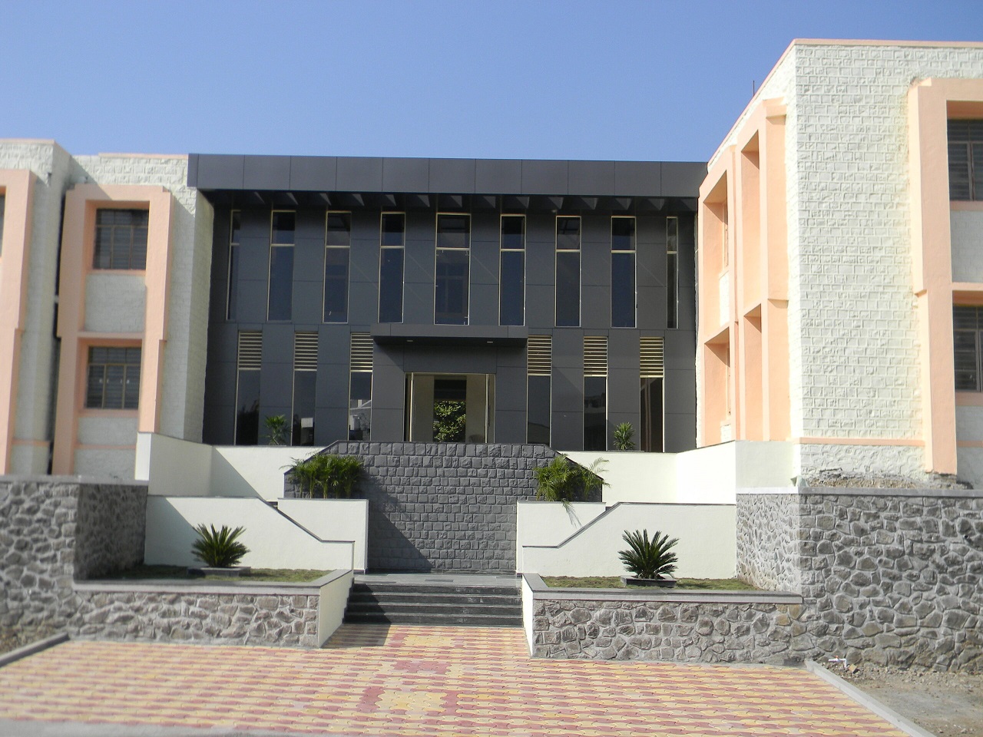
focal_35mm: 36
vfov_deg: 39.7
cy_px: 368
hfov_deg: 51.4
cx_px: 492
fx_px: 1022
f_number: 7.4
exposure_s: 1/236
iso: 80
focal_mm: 6.4
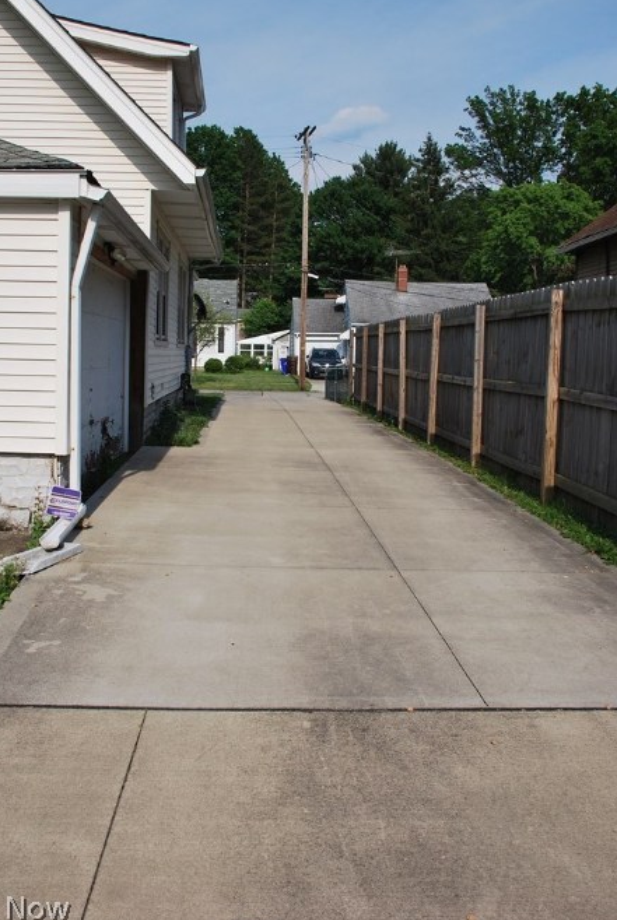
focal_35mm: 35
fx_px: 896
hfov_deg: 38.0
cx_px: 285
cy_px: 394
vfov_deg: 54.2
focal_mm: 20
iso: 100
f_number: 8
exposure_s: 1/250
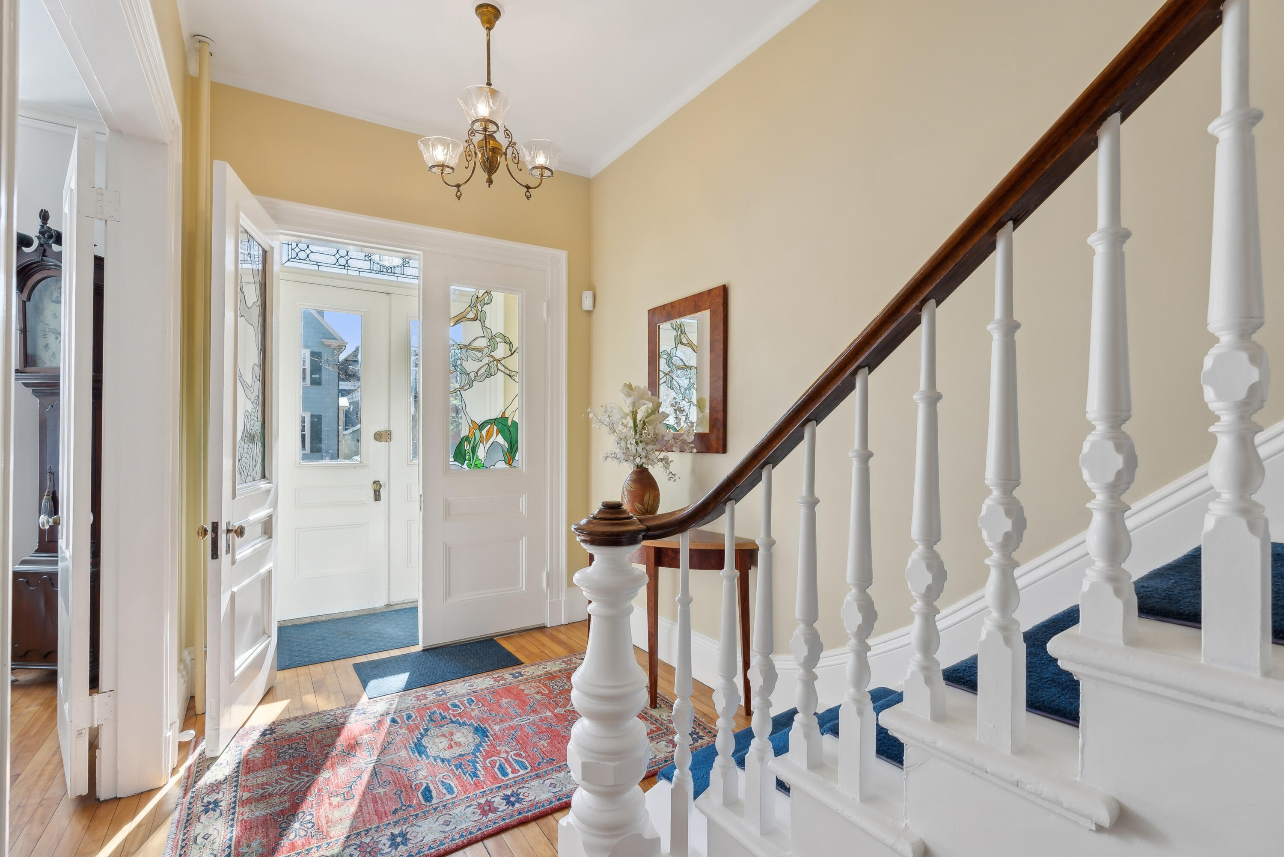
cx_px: 642
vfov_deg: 73.8
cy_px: 428
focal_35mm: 16
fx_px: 571
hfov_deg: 96.7
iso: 320
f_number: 7.1
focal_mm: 16
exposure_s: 1/25
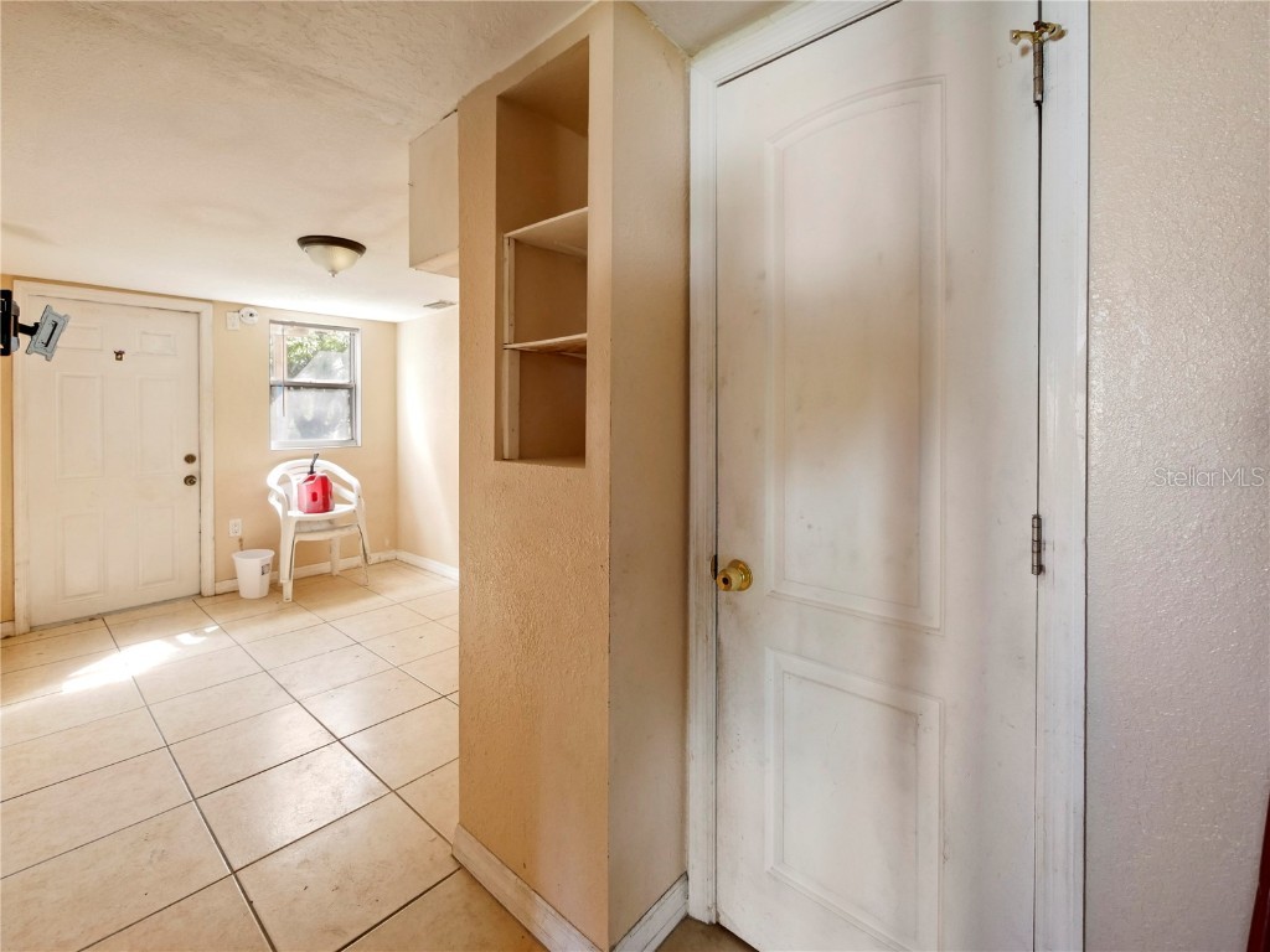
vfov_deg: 85.7
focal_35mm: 14
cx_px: 635
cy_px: 476
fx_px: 514
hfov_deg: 102.1
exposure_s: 1/60
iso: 640
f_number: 4
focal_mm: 7
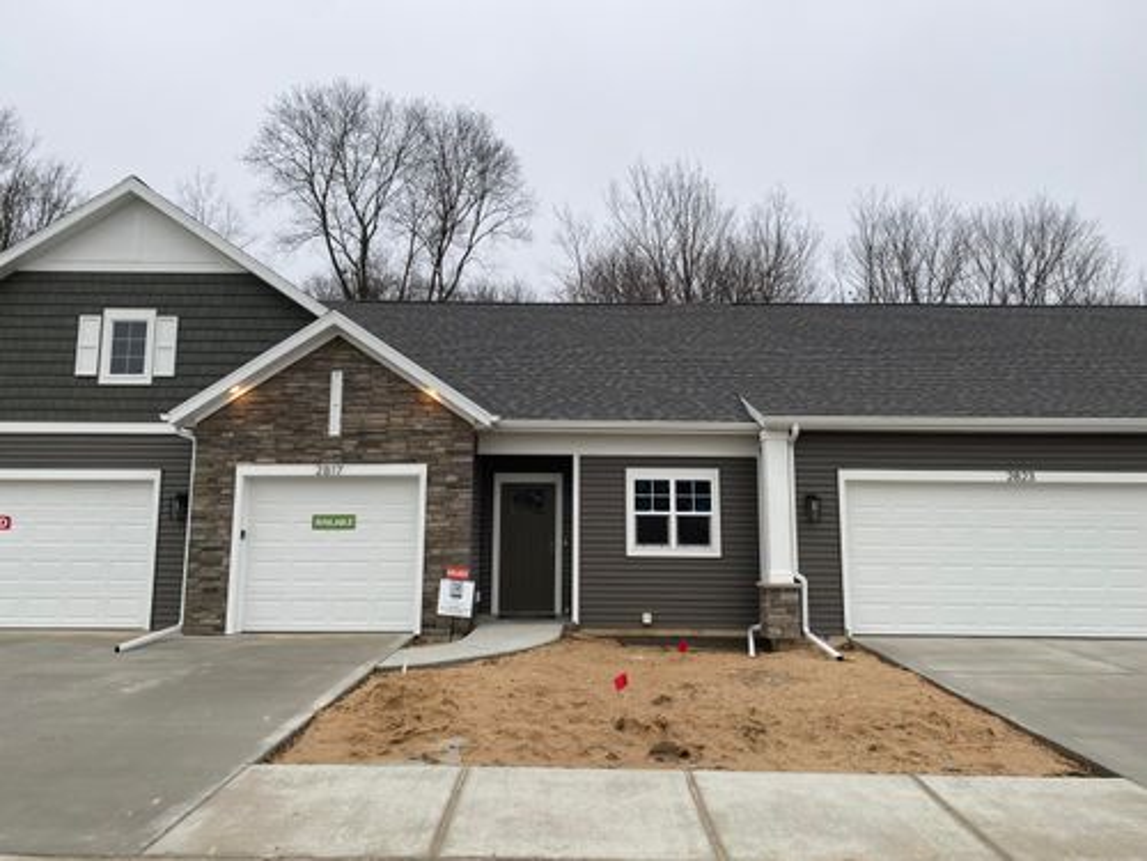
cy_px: 430
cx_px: 574
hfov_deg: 67.3
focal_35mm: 26
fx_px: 862
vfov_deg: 53.1
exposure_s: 1/409
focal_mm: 4.25
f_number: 1.8
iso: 32
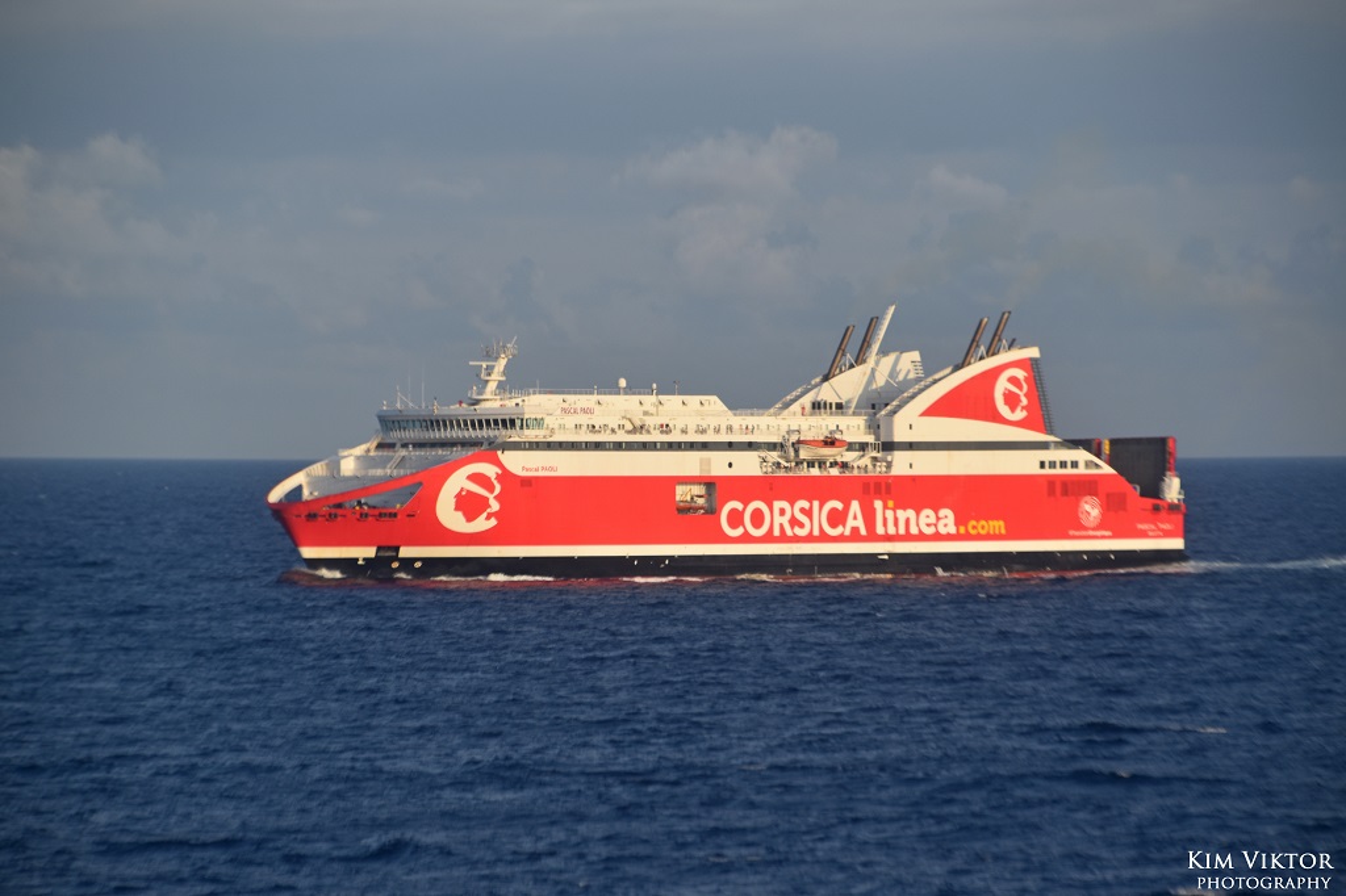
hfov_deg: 8.9
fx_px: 8690
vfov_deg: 5.9
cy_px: 448
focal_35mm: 232
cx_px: 673
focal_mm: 155
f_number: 6.3
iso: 200
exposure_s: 1/640
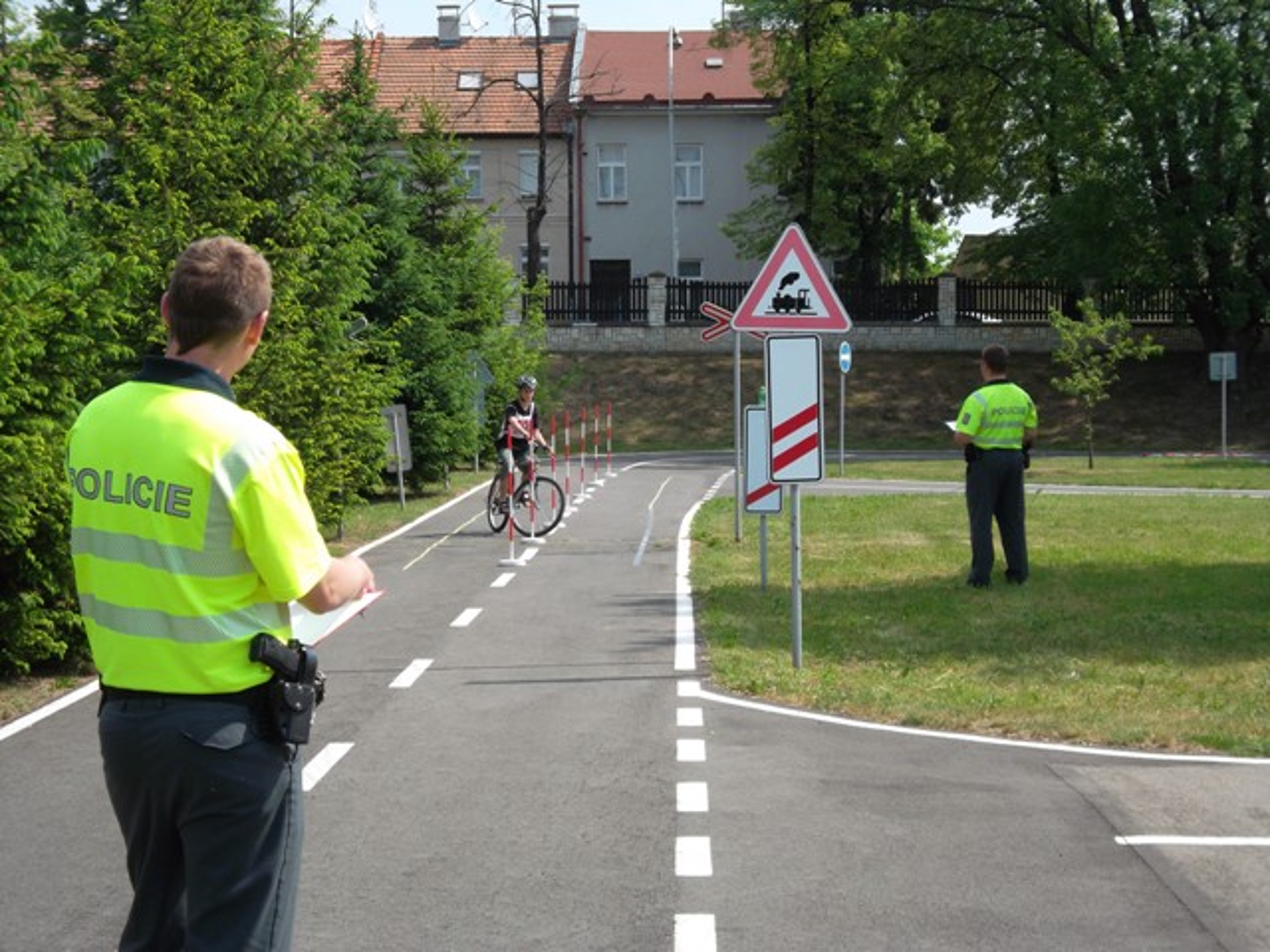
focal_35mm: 63
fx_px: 2311
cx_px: 635
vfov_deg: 23.3
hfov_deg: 30.7
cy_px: 476
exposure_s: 1/220
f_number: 5.6
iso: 80
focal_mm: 11.2
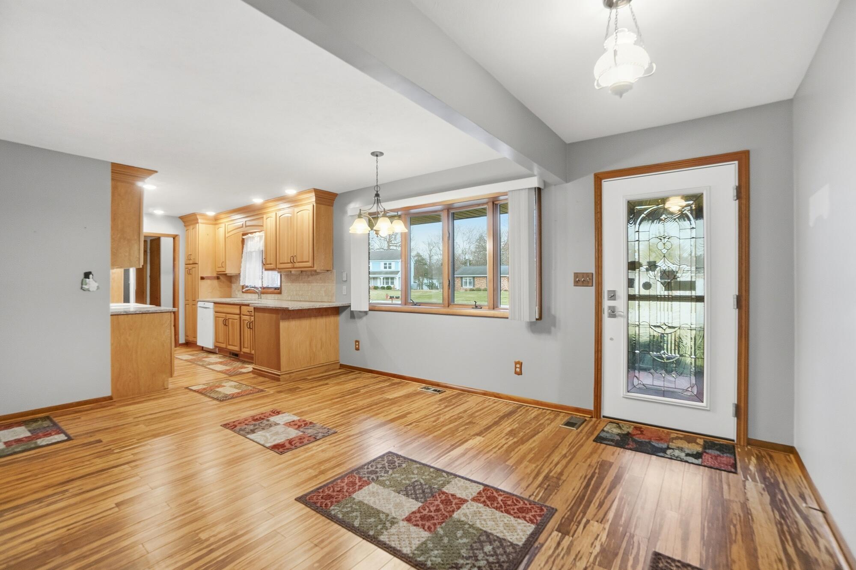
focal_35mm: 15
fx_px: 357
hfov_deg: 100.4
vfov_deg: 77.3
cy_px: 285
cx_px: 428
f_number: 5.6
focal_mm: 10
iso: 125
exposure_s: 1/125
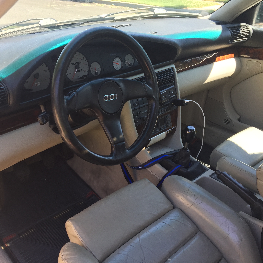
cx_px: 95
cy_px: 130
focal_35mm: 35
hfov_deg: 46.7
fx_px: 301
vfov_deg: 47.2
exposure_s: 1/120
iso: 40
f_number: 2.2
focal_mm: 4.15
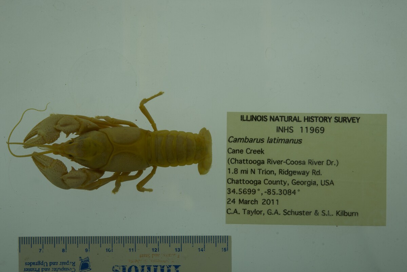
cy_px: 136
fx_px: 679
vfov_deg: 22.6
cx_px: 204
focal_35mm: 60
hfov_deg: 33.4
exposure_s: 1/160
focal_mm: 60
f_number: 10
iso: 100
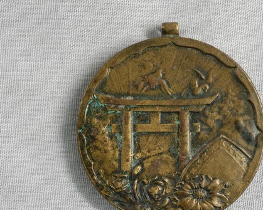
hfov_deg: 14.9
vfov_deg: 12.0
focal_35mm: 129
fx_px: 1004
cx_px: 166
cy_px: 124
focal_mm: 60
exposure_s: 1/13
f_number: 8
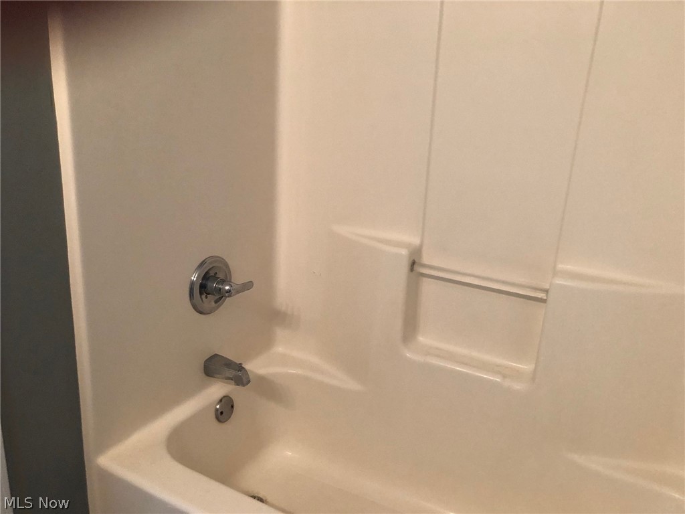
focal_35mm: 28
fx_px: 554
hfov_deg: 63.4
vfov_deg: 49.7
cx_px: 342
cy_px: 257
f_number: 1.8
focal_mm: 3.99
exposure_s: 1/15
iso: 64
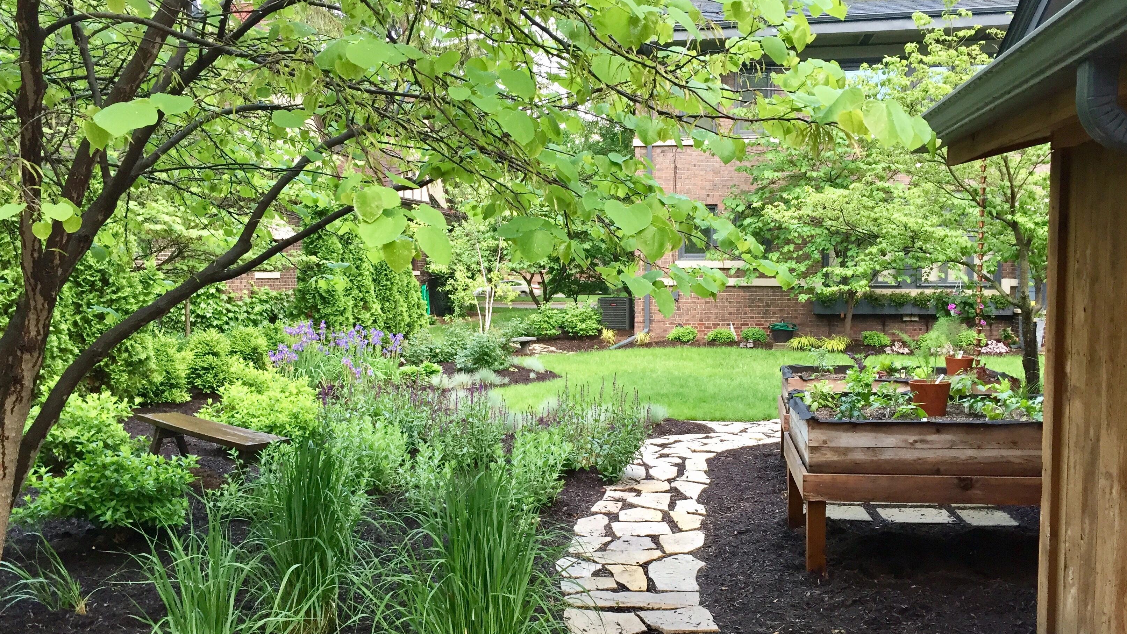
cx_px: 565
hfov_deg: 61.0
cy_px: 335
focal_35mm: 32
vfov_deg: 36.7
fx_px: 956
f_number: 2.2
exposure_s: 1/30
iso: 80
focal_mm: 4.15
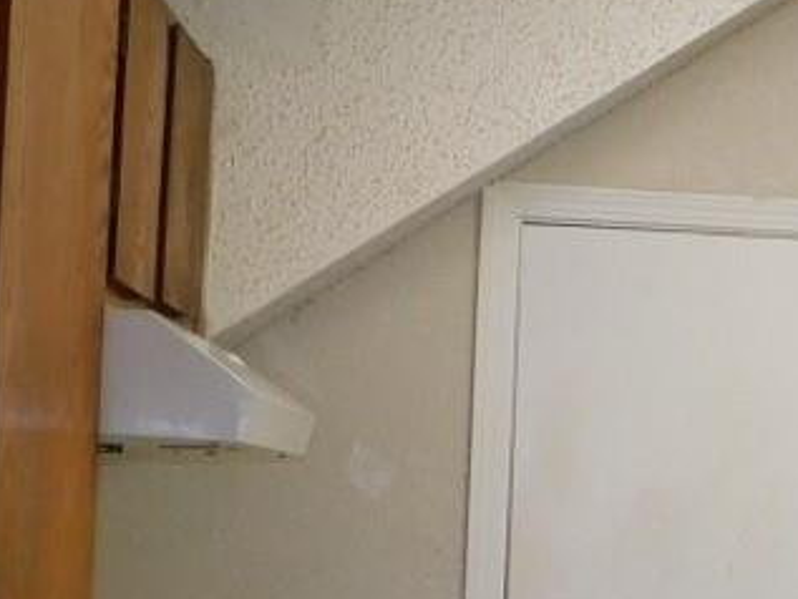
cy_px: 468
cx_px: 1075
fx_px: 2675
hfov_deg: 16.0
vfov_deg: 12.7
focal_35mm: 116
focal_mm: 4
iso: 125
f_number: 3
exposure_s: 1/40
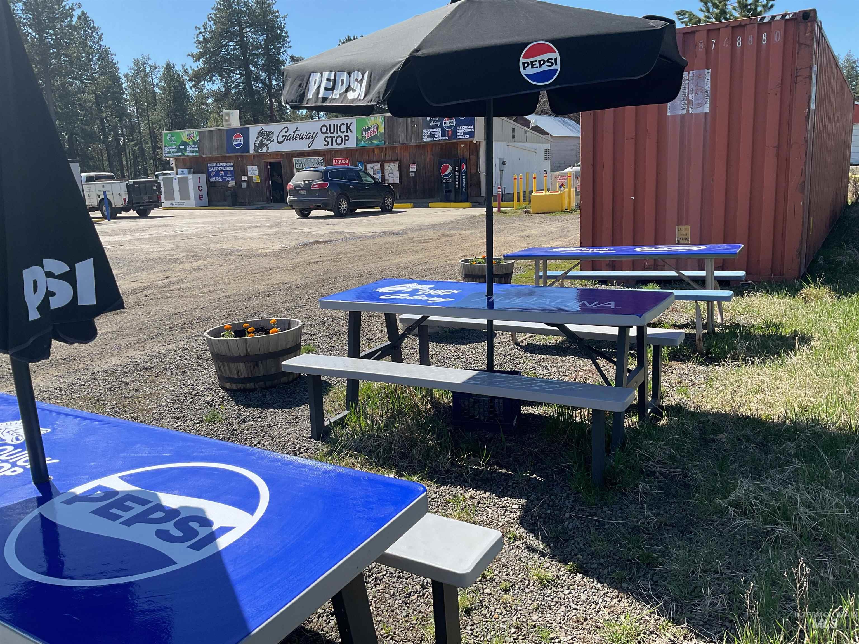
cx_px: 430
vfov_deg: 48.2
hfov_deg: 61.7
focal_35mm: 29
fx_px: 720
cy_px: 322
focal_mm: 3
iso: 16
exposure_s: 1/1098
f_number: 1.8
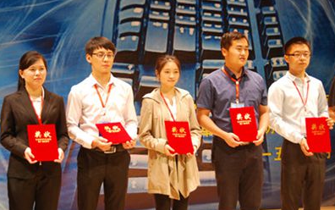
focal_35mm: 119
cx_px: 174
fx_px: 1087
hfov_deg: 17.5
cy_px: 71
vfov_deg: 11.0
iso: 400
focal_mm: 56
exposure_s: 1/20
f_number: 5
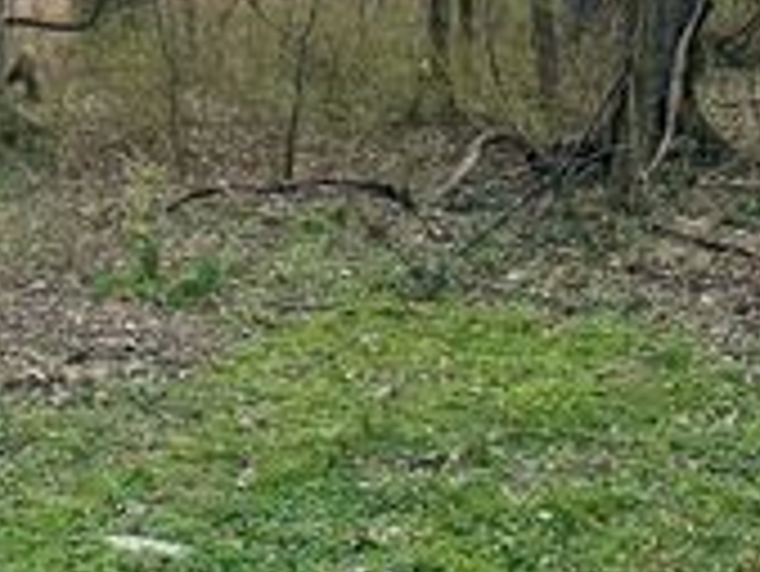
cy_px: -214
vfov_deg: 18.9
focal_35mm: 71
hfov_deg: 24.1
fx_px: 1560
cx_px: -220
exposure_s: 1/630
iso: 80
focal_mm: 6.86
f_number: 1.78
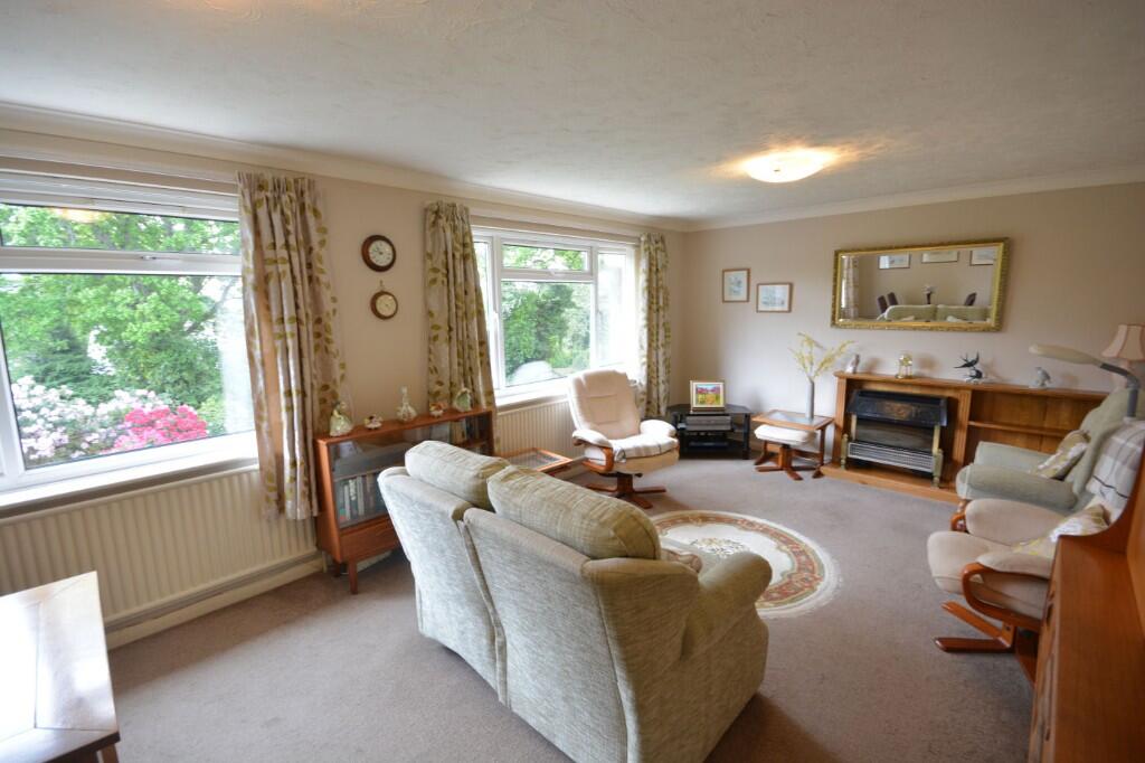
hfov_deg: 100.4
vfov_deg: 77.3
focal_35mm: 15
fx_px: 477
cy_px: 382
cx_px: 572
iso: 400
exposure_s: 1/20
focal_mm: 10
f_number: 8
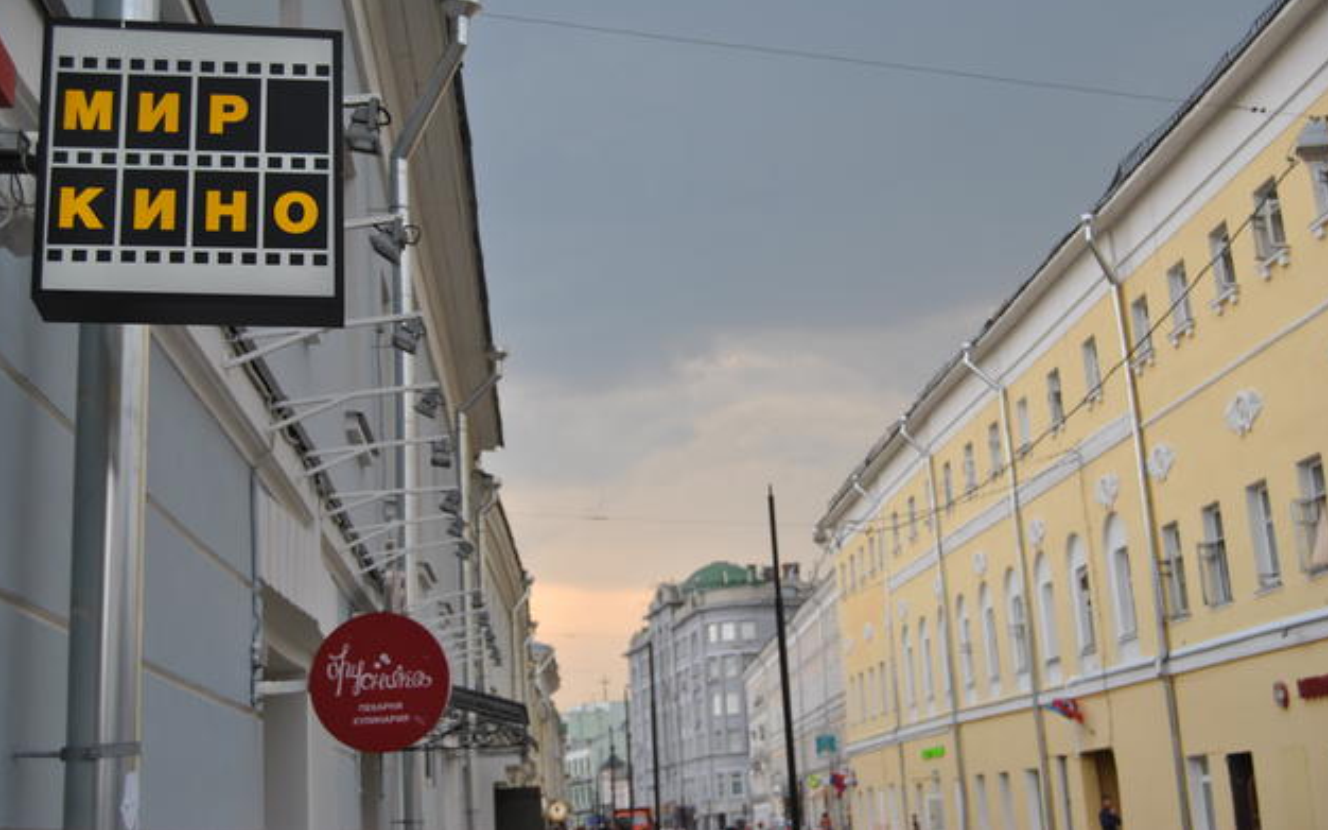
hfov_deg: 41.4
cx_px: 660
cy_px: 380
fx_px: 1756
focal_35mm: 49
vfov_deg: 26.6
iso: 160
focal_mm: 31
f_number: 5.6
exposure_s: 1/125
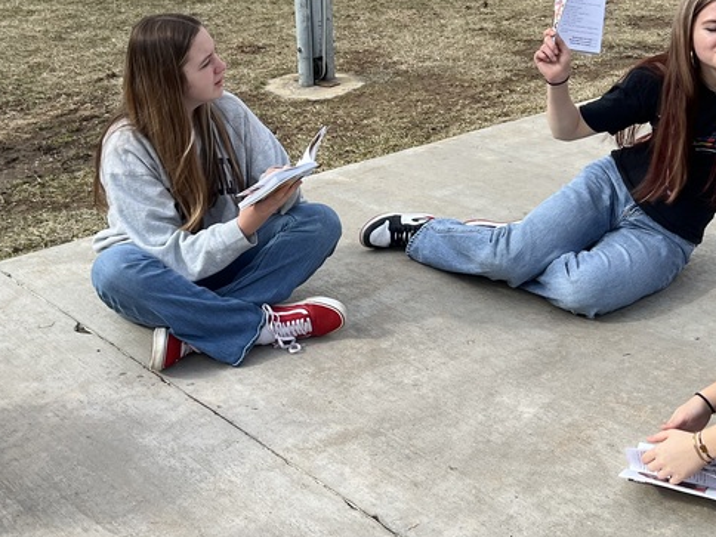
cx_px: 315
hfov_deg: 34.9
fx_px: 1138
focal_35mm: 55
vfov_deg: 26.4
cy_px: 169
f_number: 1.5
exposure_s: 1/2165
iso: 50
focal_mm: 5.7
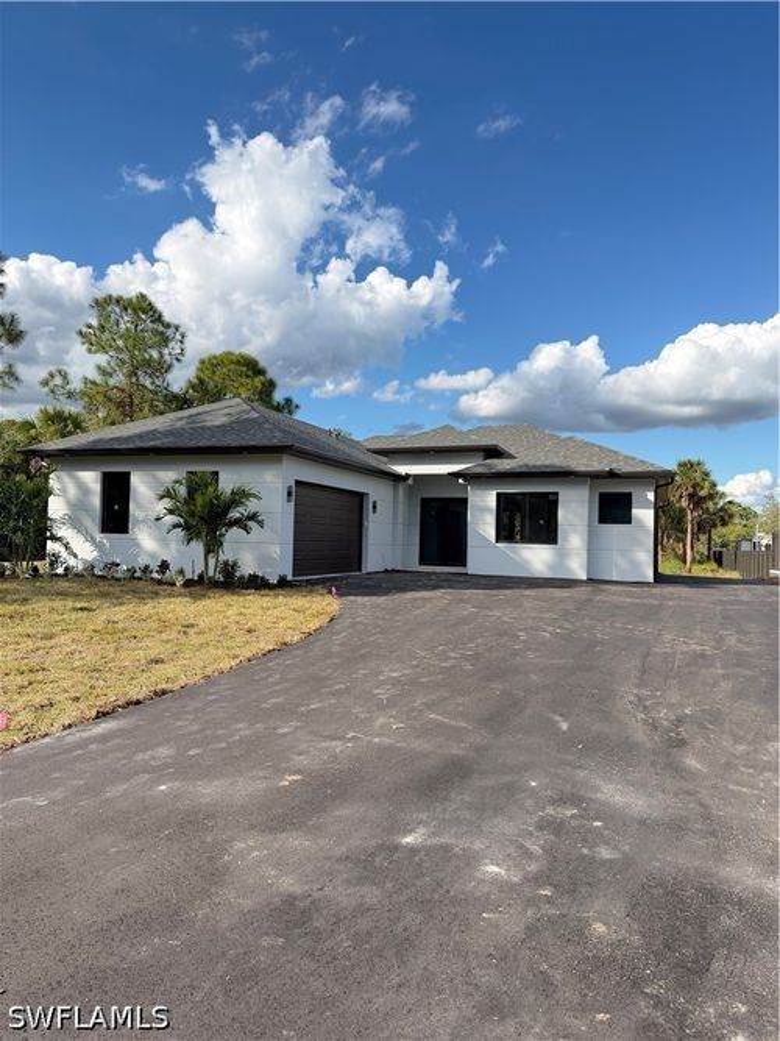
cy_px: 520
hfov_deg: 56.8
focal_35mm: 24
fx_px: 721
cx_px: 390
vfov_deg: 71.6
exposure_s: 1/1553
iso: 100
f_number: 1.78
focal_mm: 6.76
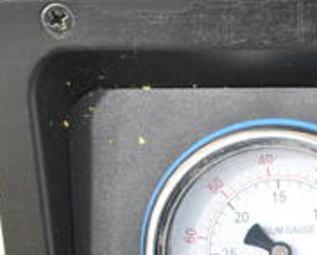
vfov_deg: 12.1
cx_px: 541
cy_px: 277
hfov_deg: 13.8
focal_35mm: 126
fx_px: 1183
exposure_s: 1/80
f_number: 4
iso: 6400
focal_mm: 26
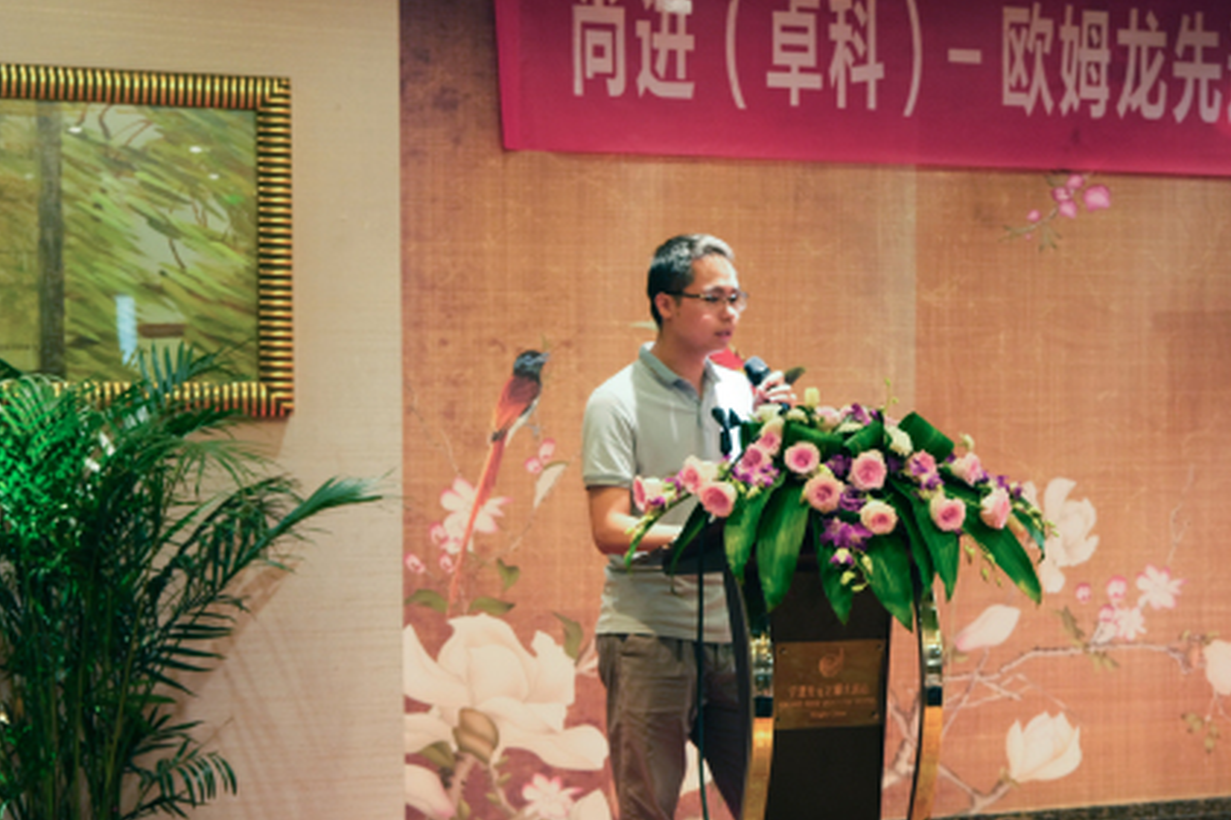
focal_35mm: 72
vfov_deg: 18.9
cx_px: 706
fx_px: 2461
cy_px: 441
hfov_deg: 28.1
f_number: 4
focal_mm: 41.1
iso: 12800
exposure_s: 1/200
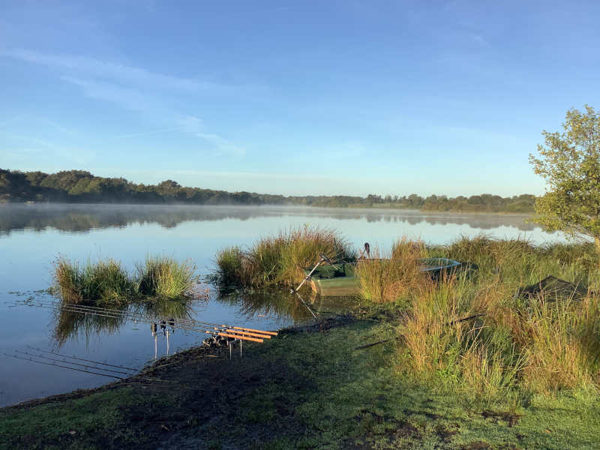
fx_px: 537
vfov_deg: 45.4
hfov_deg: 58.4
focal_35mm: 31
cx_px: 300
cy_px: 225
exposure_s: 1/668
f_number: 2.4
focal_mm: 3.3
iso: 25
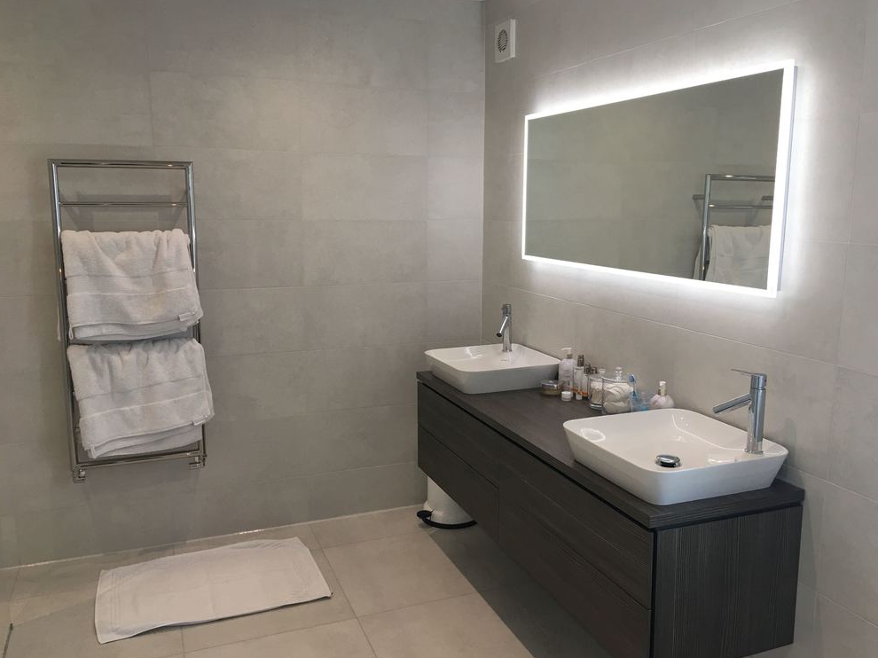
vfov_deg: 46.8
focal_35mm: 30
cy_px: 322
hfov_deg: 60.0
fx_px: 761
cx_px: 450
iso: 32
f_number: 2.2
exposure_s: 1/33
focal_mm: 4.15
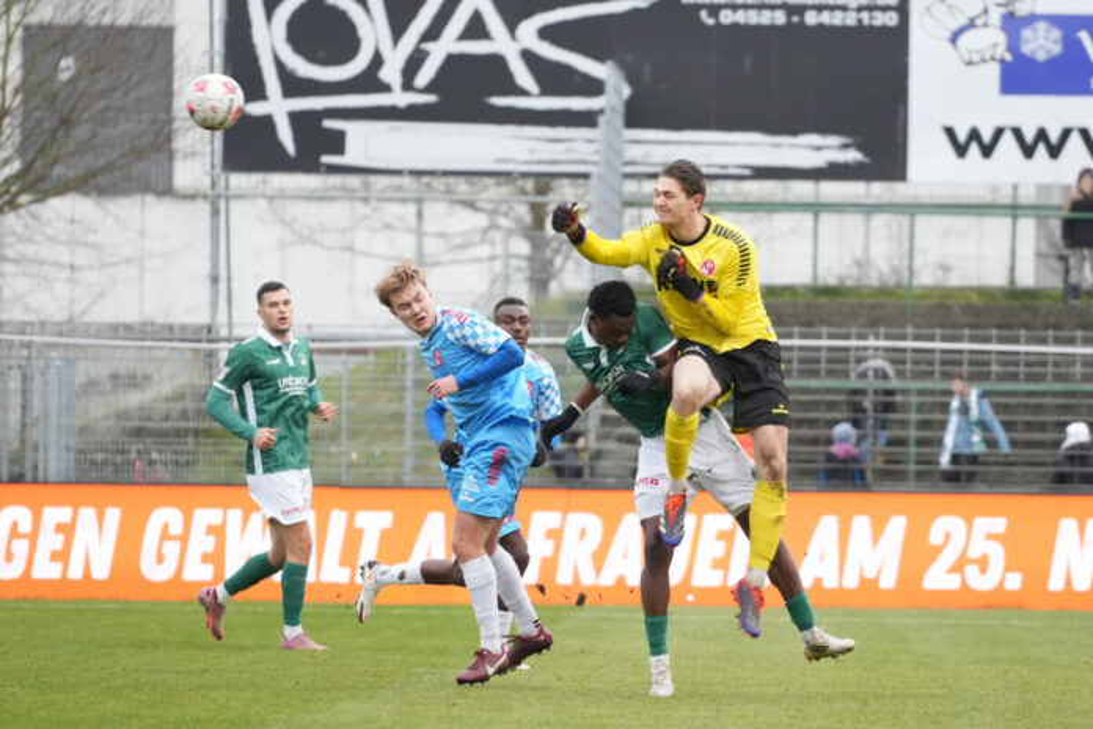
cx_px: 546
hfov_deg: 10.3
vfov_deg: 6.9
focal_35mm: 200
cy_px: 364
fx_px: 6072
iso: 5000
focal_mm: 200
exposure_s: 1/1000
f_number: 4
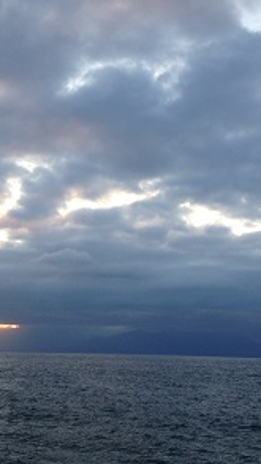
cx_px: 117
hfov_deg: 23.1
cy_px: 228
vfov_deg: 39.9
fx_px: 639
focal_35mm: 52
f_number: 2.4
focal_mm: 4.28
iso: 50
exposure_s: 1/200
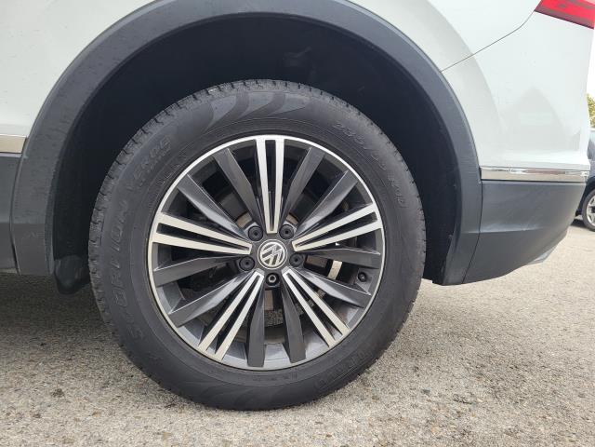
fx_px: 447
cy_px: 224
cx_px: 298
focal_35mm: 26
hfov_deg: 67.3
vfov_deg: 53.1
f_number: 1.8
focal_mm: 5.4
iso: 40
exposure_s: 1/230
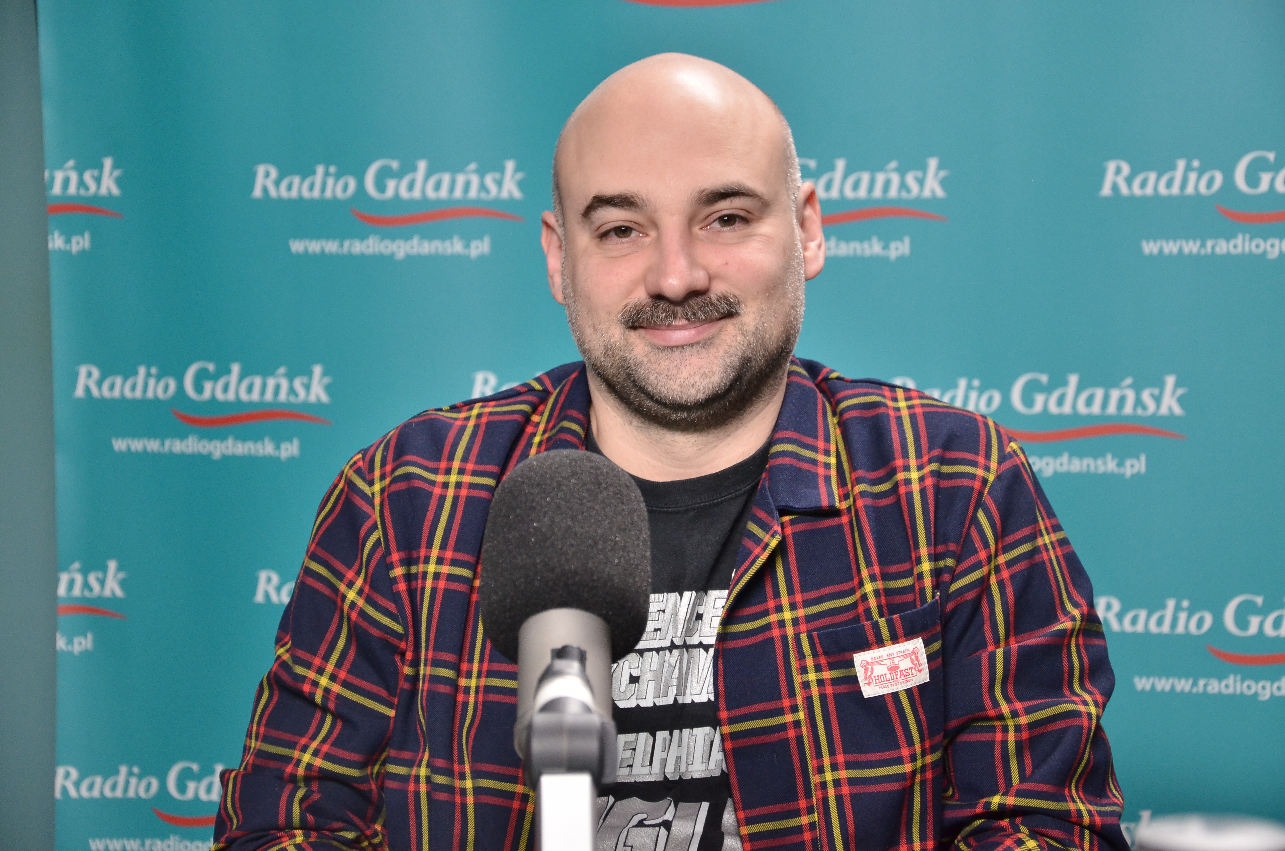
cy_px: 426
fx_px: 3526
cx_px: 642
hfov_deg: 20.7
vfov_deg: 13.8
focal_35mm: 99
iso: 1600
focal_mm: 66
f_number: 5.3
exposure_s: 1/40
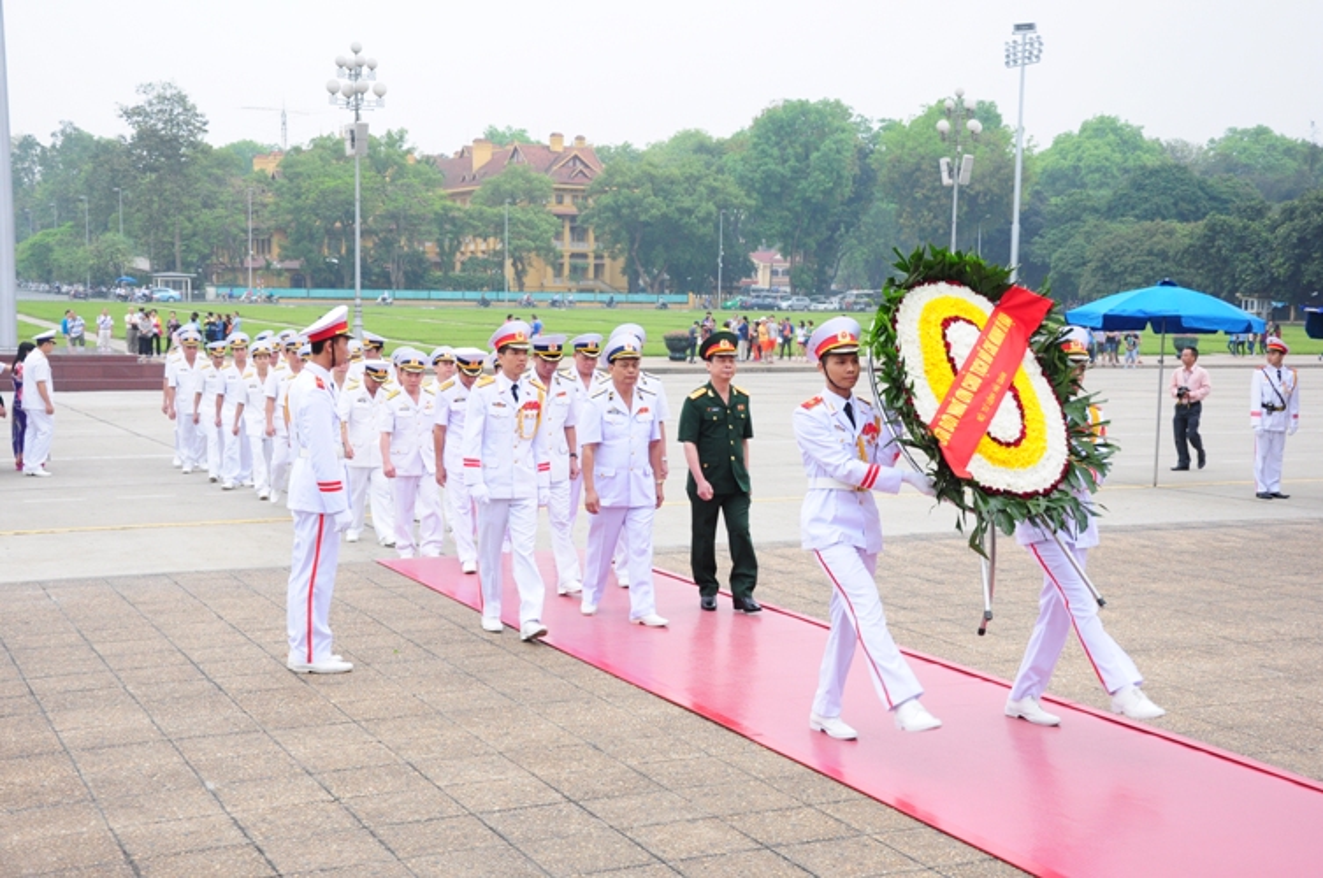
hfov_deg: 41.2
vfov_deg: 28.0
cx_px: 662
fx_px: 1762
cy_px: 439
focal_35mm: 48
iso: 500
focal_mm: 32
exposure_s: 1/100
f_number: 5.6
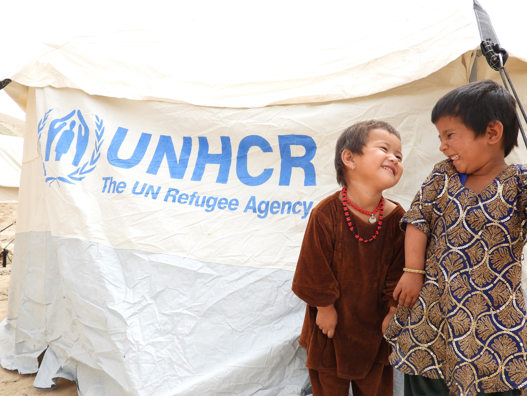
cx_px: 264
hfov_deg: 56.8
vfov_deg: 44.2
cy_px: 198
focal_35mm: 32
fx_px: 487
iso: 100
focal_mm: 5.8
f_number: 3.2
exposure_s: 1/640
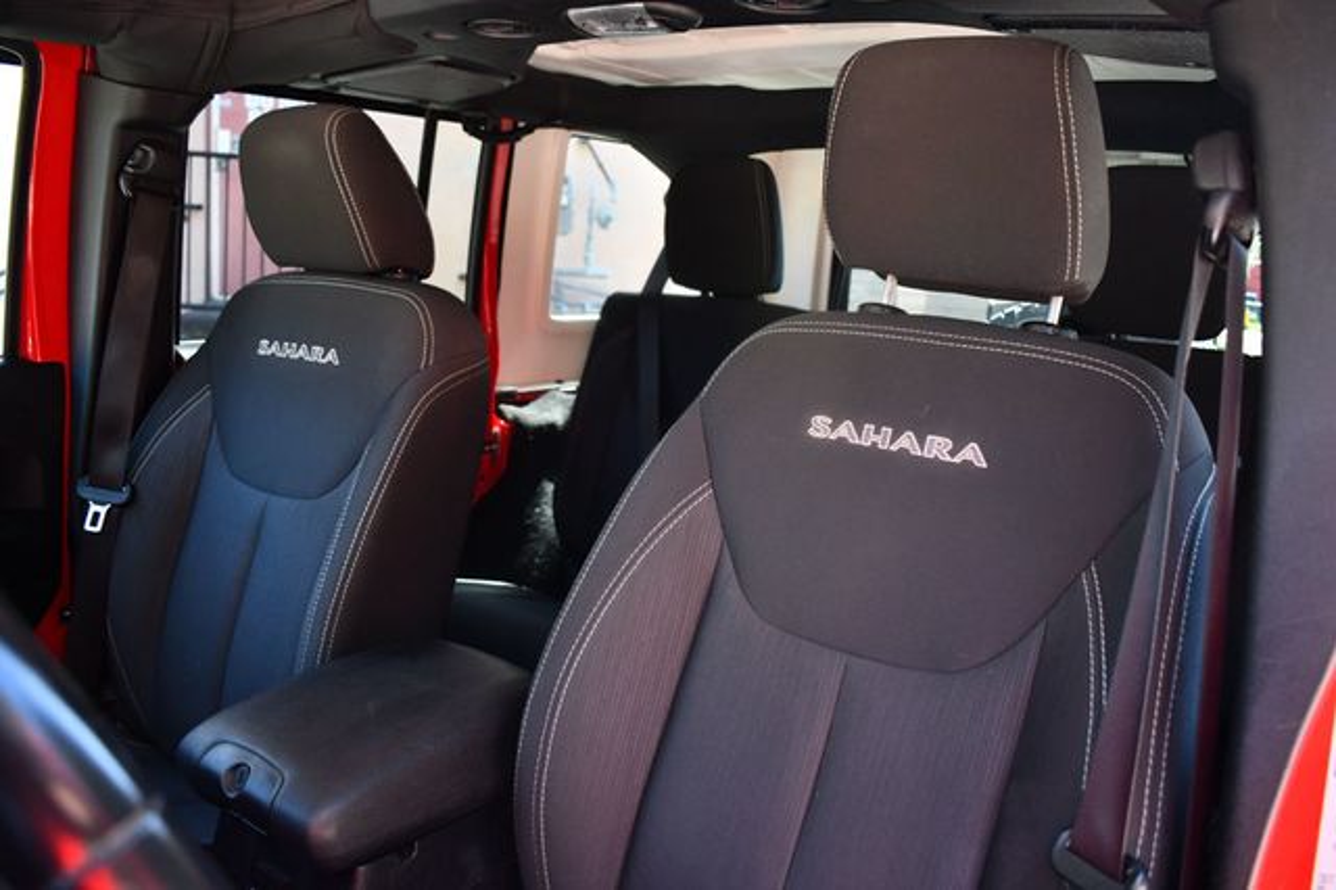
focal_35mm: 30
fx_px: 1113
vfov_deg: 43.6
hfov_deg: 62.0
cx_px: 668
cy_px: 445
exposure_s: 1/125
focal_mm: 20
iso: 1000
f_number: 3.5
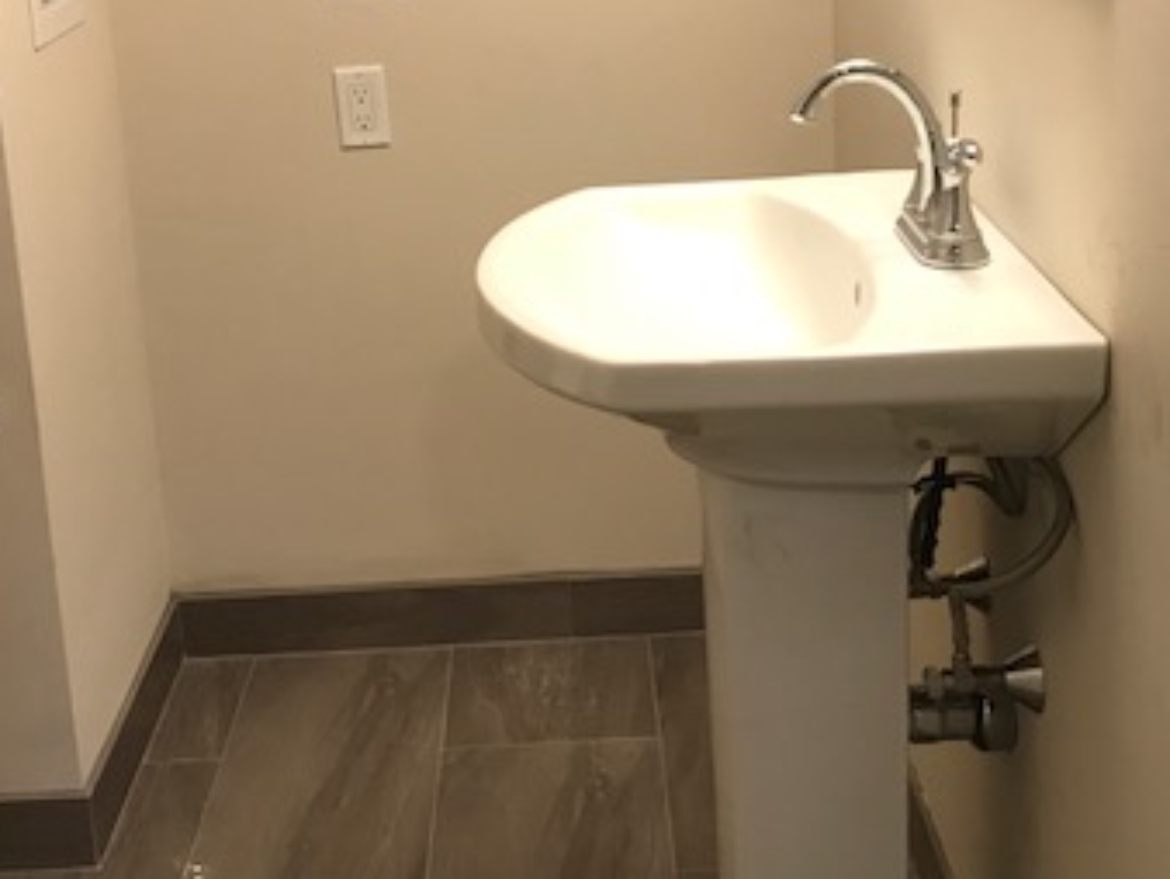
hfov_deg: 36.1
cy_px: 242
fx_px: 1793
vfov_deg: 27.3
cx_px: 588
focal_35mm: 53
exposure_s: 1/24
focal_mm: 3.99
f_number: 1.8
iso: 40
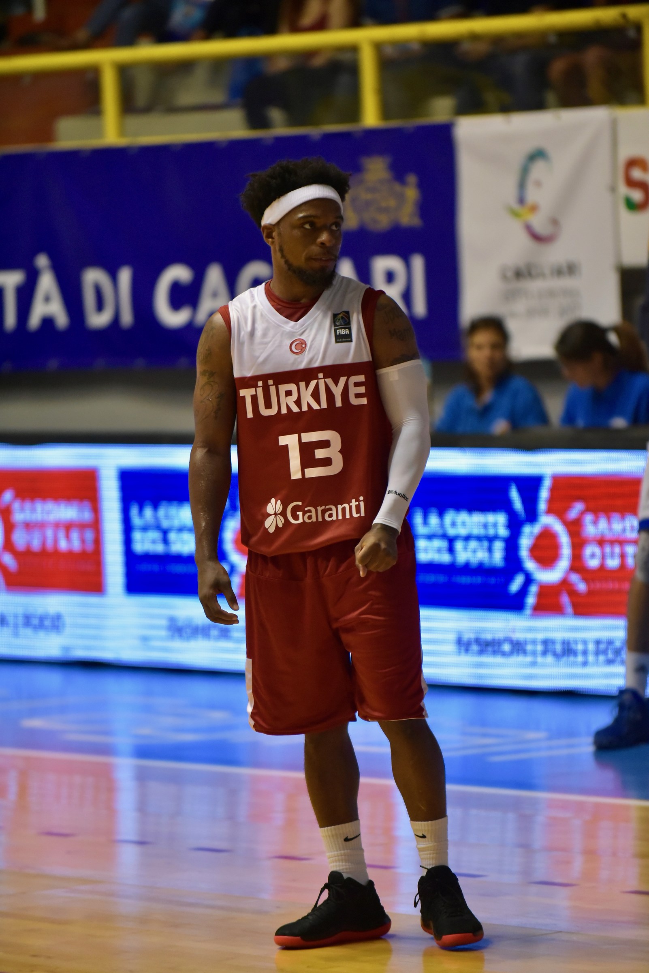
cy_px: 486
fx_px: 5403
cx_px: 324
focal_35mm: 200
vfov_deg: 10.3
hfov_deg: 6.9
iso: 4500
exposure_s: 1/1000
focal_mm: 200
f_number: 2.8
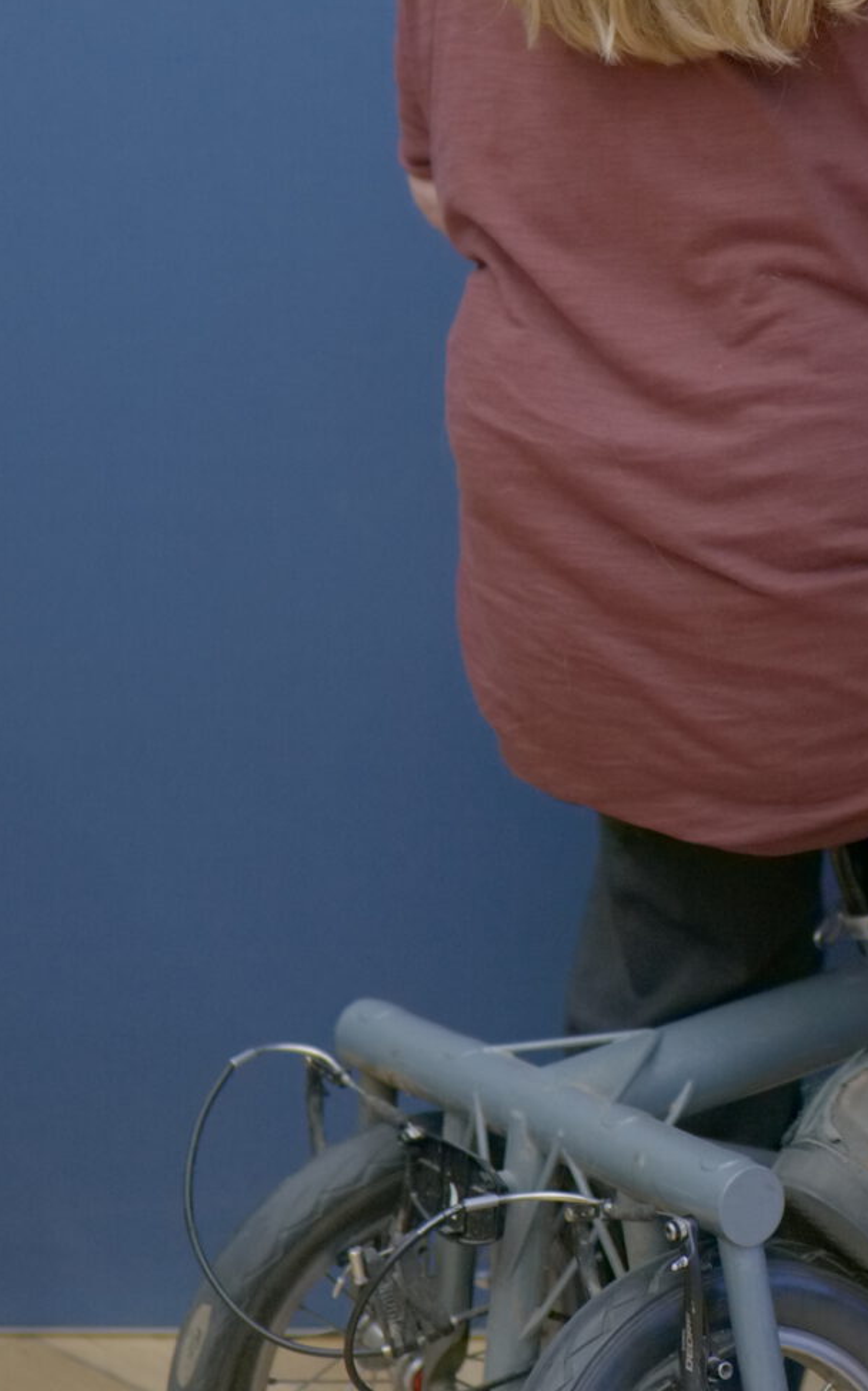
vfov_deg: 15.4
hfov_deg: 9.7
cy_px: 43
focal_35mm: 134
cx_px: 914
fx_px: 5076
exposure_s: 1/640
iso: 2500
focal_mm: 50
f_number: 1.8
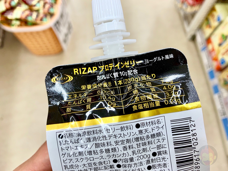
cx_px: 114
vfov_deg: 53.1
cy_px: 86
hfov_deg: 67.3
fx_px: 171
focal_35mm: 26
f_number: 1.8
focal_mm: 4.25
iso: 32
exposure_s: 1/122
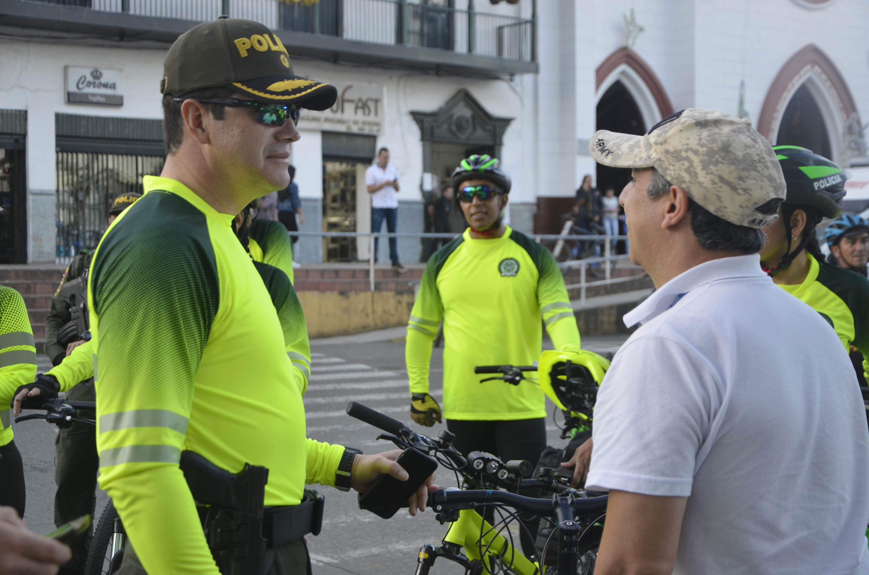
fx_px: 1518
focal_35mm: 63
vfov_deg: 21.5
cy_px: 288
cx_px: 434
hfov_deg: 32.0
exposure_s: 1/125
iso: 400
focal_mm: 42
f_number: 5.6
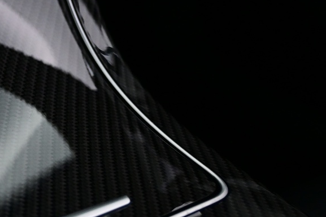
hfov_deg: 20.5
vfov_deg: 15.5
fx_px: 801
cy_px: 99
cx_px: -124
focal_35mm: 88
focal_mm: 21
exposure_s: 1/30
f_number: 4
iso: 900
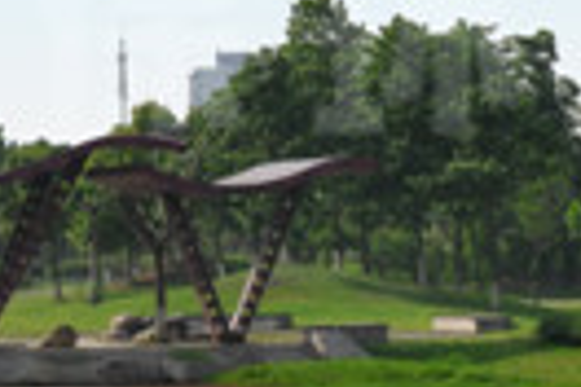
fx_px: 4615
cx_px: 290
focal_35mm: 286
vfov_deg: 4.8
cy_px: 66
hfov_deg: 7.2
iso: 200
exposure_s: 1/160
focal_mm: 42
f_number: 13
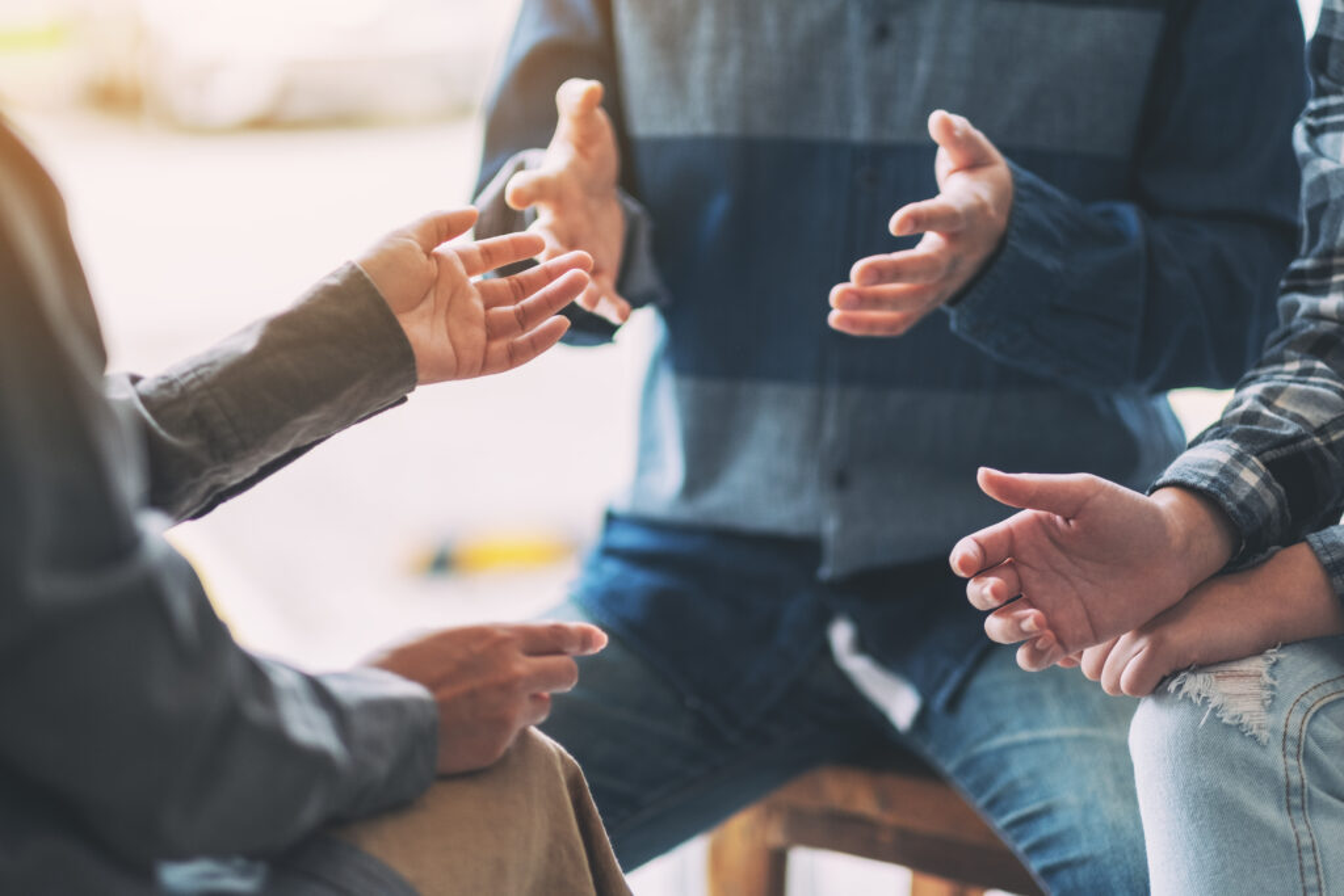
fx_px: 3136
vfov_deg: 16.3
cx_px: 672
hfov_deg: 24.2
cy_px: 448
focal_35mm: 84
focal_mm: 56
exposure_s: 1/800
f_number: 1.2
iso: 250
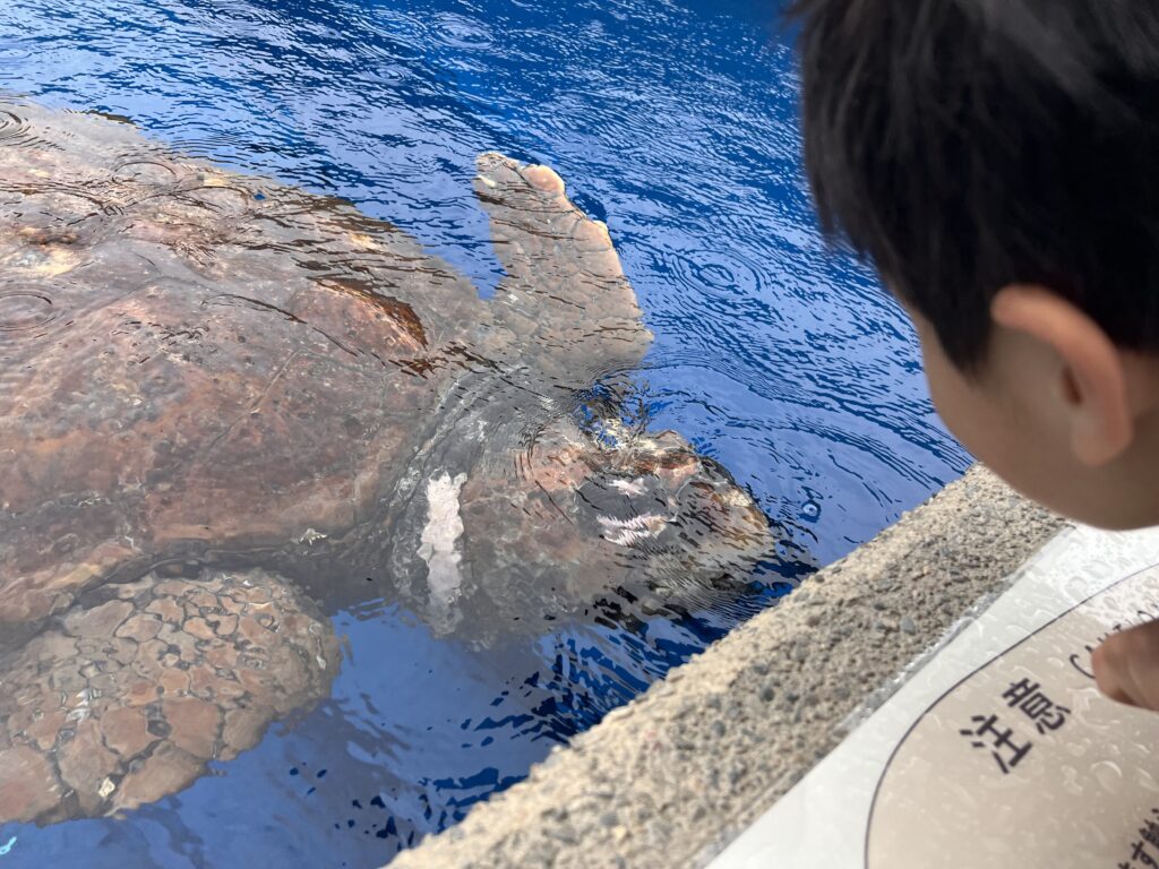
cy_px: 434
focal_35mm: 26
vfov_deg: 53.1
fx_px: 871
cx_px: 580
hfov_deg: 67.3
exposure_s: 1/808
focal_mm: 5.7
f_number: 1.5
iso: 50
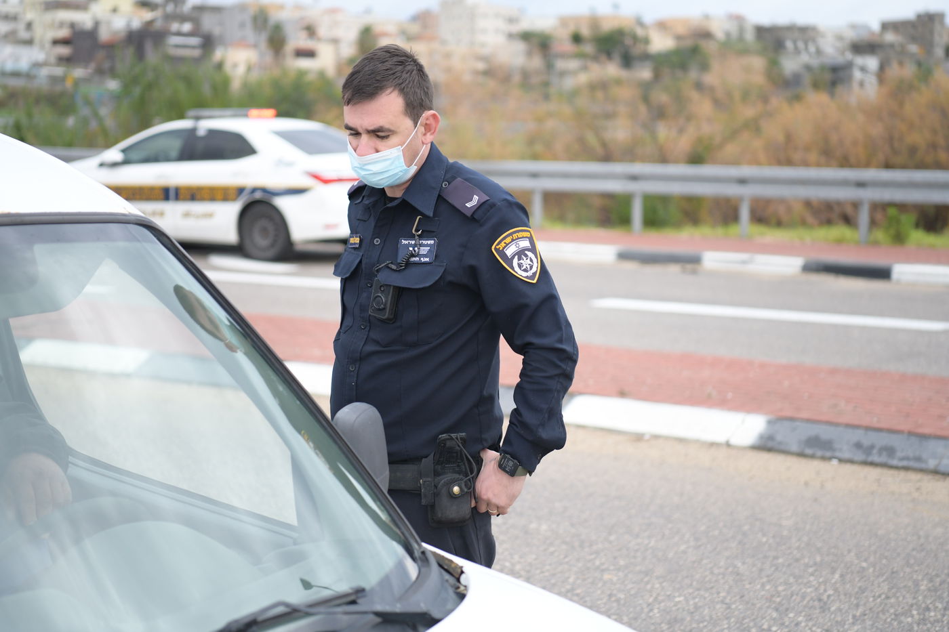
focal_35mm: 70
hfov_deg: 28.8
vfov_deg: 19.5
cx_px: 474
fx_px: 1845
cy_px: 316
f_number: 2.8
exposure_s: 1/1600
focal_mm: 70
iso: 1250
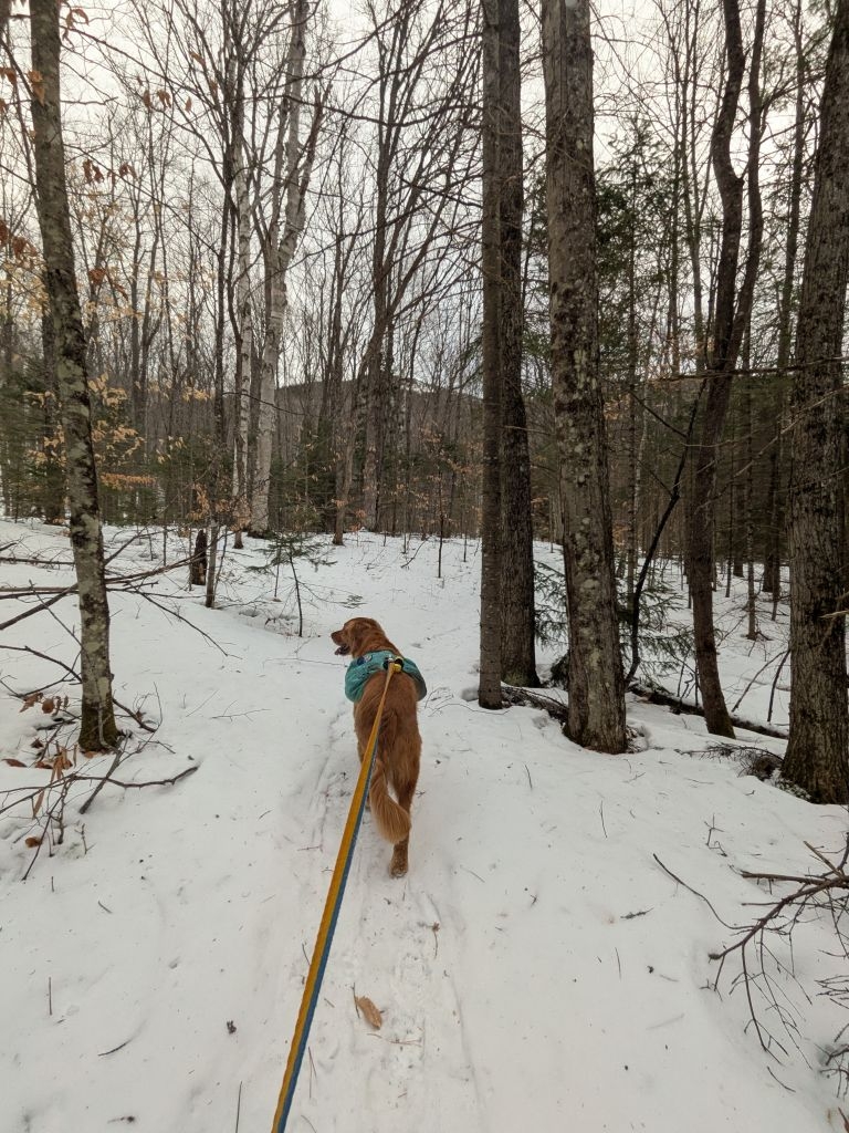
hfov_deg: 85.7
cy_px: 566
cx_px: 424
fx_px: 458
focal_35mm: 14
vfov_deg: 102.1
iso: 68
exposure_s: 1/509
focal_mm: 1.85
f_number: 2.2
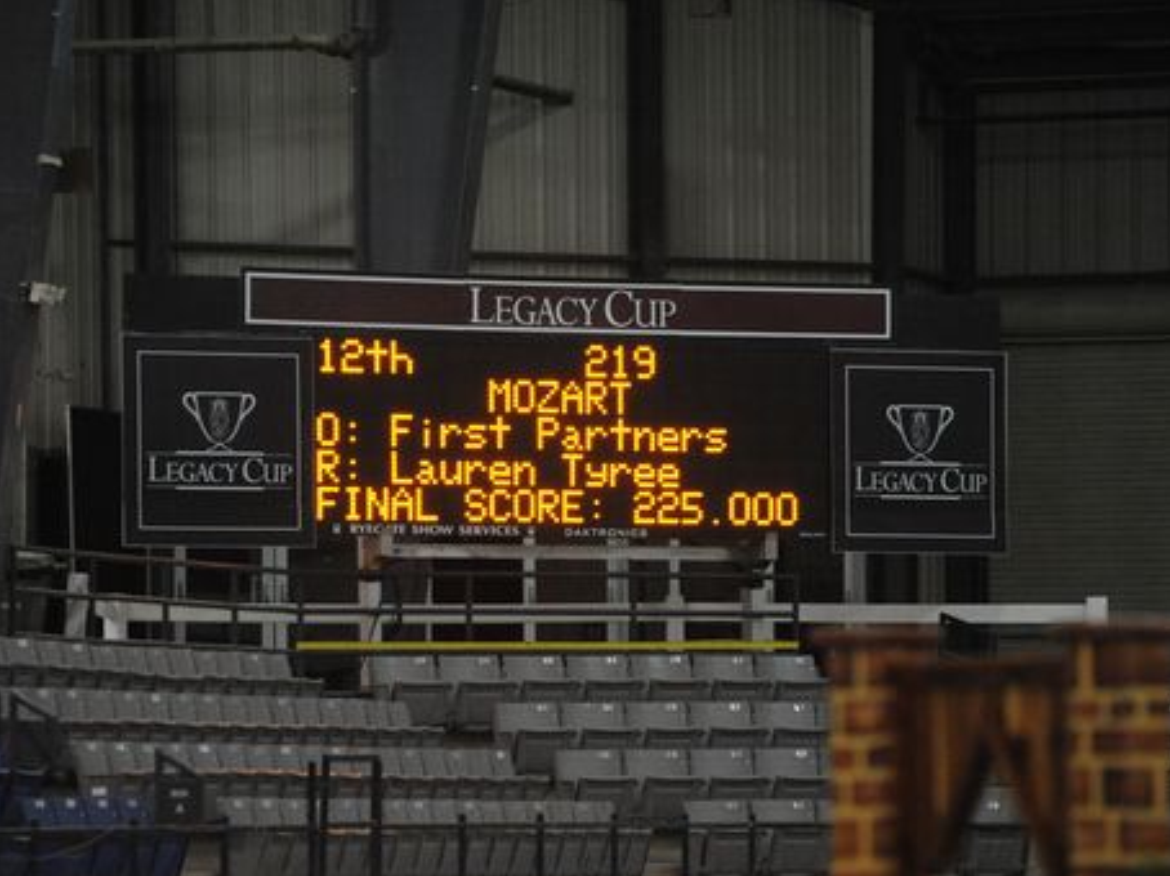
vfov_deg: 5.5
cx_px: 526
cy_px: 500
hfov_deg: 7.3
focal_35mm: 271
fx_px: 9155
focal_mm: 200
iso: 6400
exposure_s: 1/400
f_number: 4
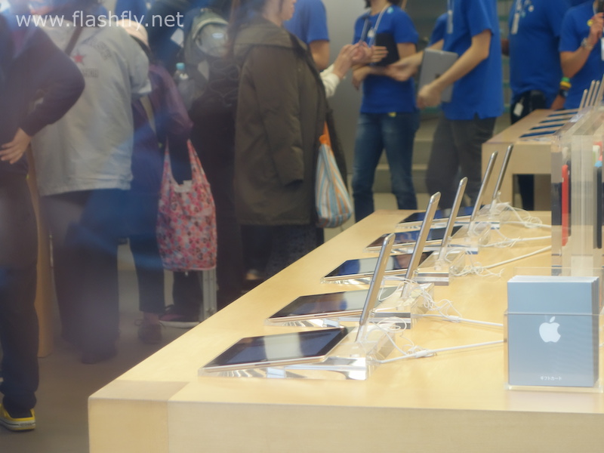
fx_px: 1745
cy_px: 226
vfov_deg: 14.8
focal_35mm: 100
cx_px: 302
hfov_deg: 19.6
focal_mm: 37.1
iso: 800
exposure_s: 1/50
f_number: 4.9
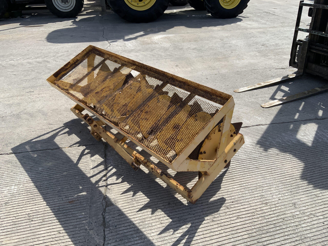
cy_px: 123
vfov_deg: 48.2
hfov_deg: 61.7
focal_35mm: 29
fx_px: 275
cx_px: 164
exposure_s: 1/1675
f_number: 1.8
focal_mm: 3
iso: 16
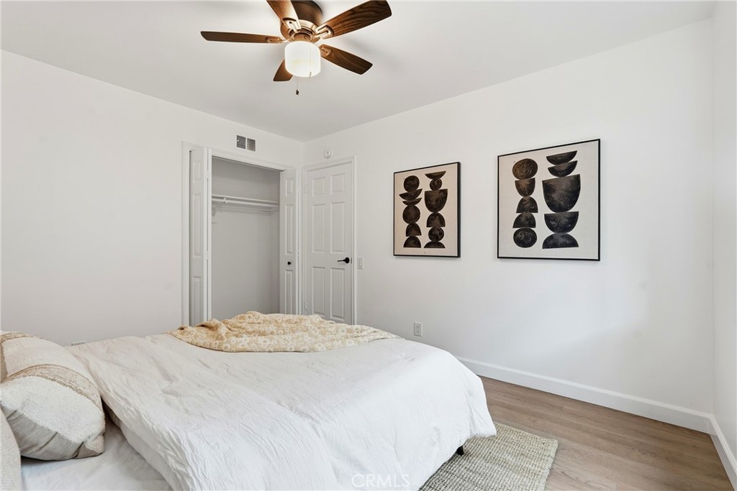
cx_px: 368
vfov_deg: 73.8
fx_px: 328
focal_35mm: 16
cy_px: 246
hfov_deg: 96.7
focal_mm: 16
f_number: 8
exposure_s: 1/10
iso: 125
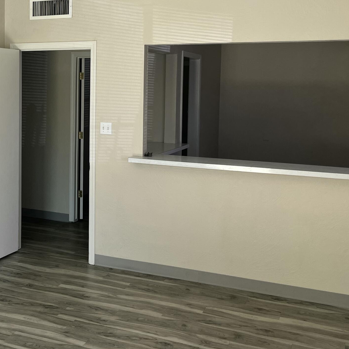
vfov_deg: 34.3
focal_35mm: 49
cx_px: 54
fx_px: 559
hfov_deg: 33.3
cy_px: 115
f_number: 1.6
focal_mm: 5.1
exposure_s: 1/121
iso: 80
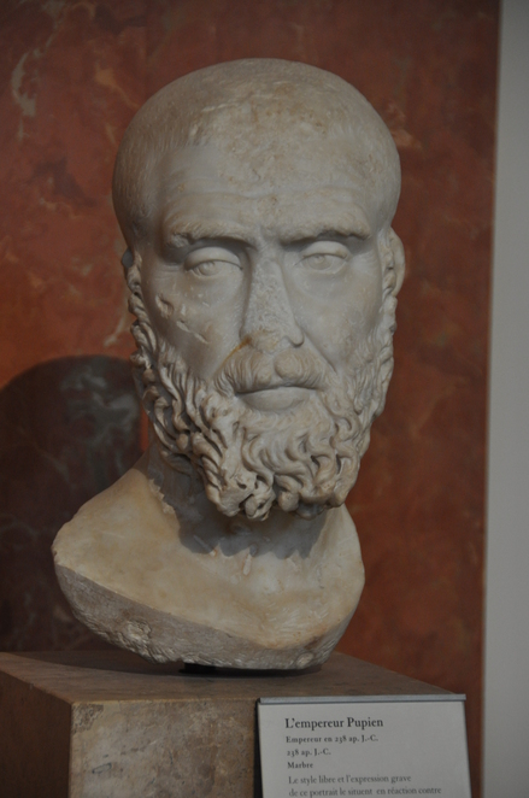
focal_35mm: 195
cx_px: 264
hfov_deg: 7.0
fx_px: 4314
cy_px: 399
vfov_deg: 10.6
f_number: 5.6
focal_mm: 130
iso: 800
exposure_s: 1/10
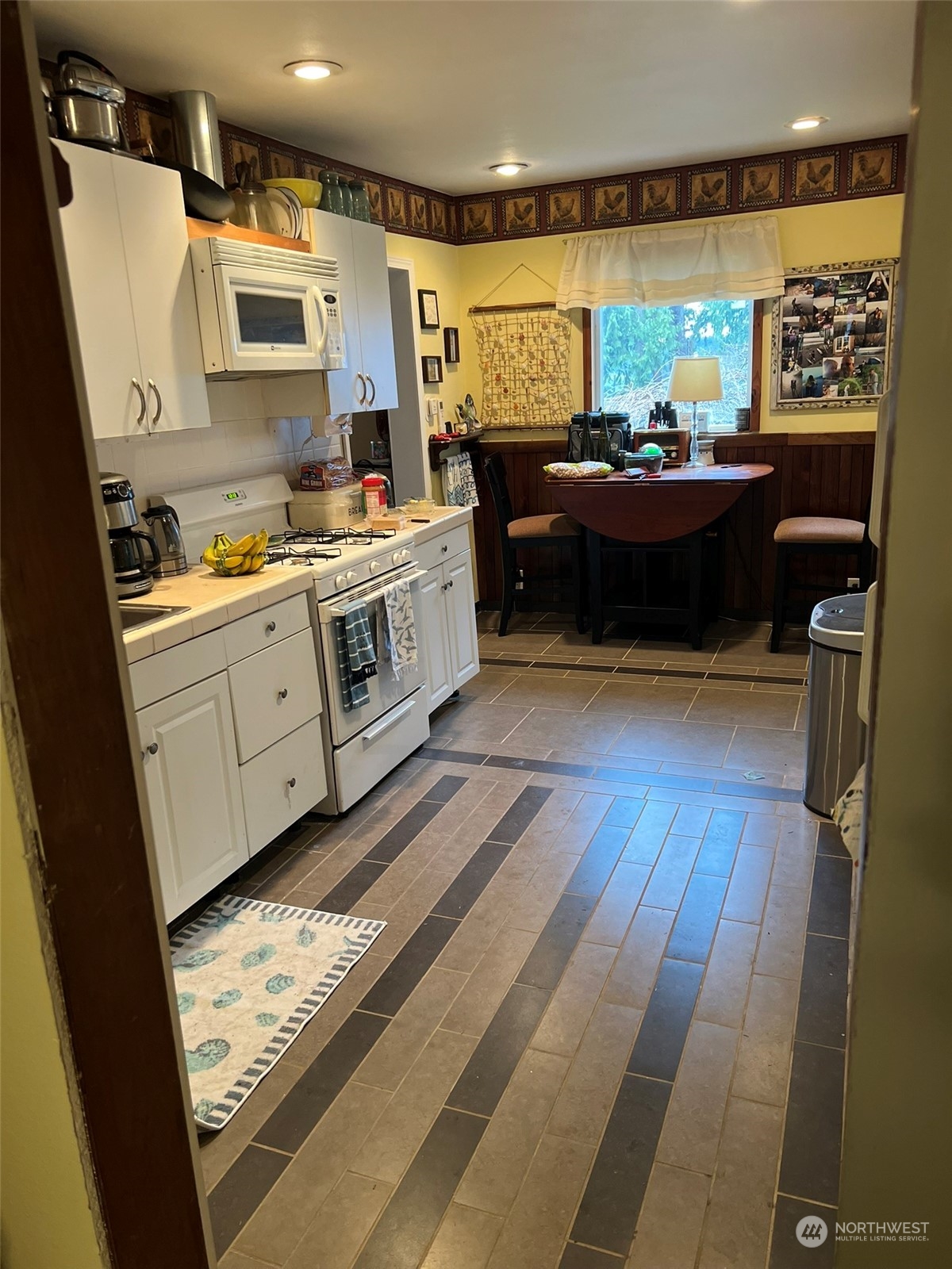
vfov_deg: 67.3
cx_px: 476
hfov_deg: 53.1
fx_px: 953
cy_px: 634
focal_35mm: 26
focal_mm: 5.7
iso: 250
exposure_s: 1/60
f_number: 1.5
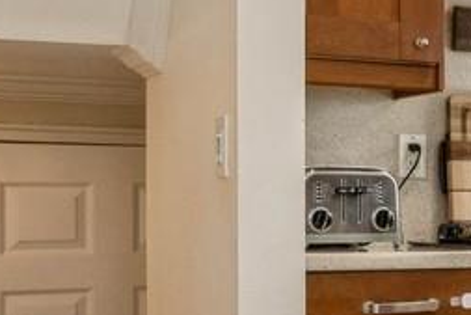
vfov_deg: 13.1
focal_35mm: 104
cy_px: 203
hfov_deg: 14.9
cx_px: 1016
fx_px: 1363
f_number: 11
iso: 400
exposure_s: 1/30
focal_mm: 16.5
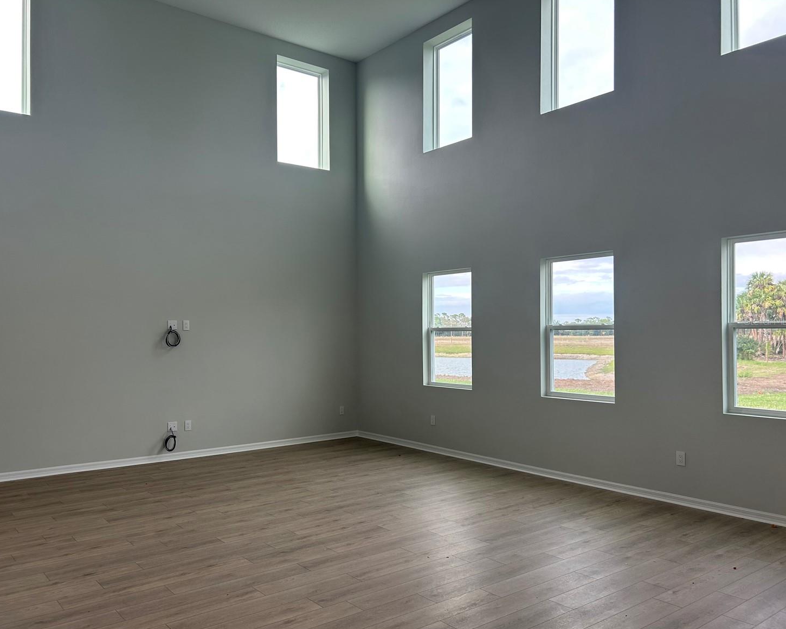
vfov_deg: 51.5
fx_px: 651
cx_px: 362
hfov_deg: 62.1
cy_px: 320
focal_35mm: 28
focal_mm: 5.7
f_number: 1.5
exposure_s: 1/203
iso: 50
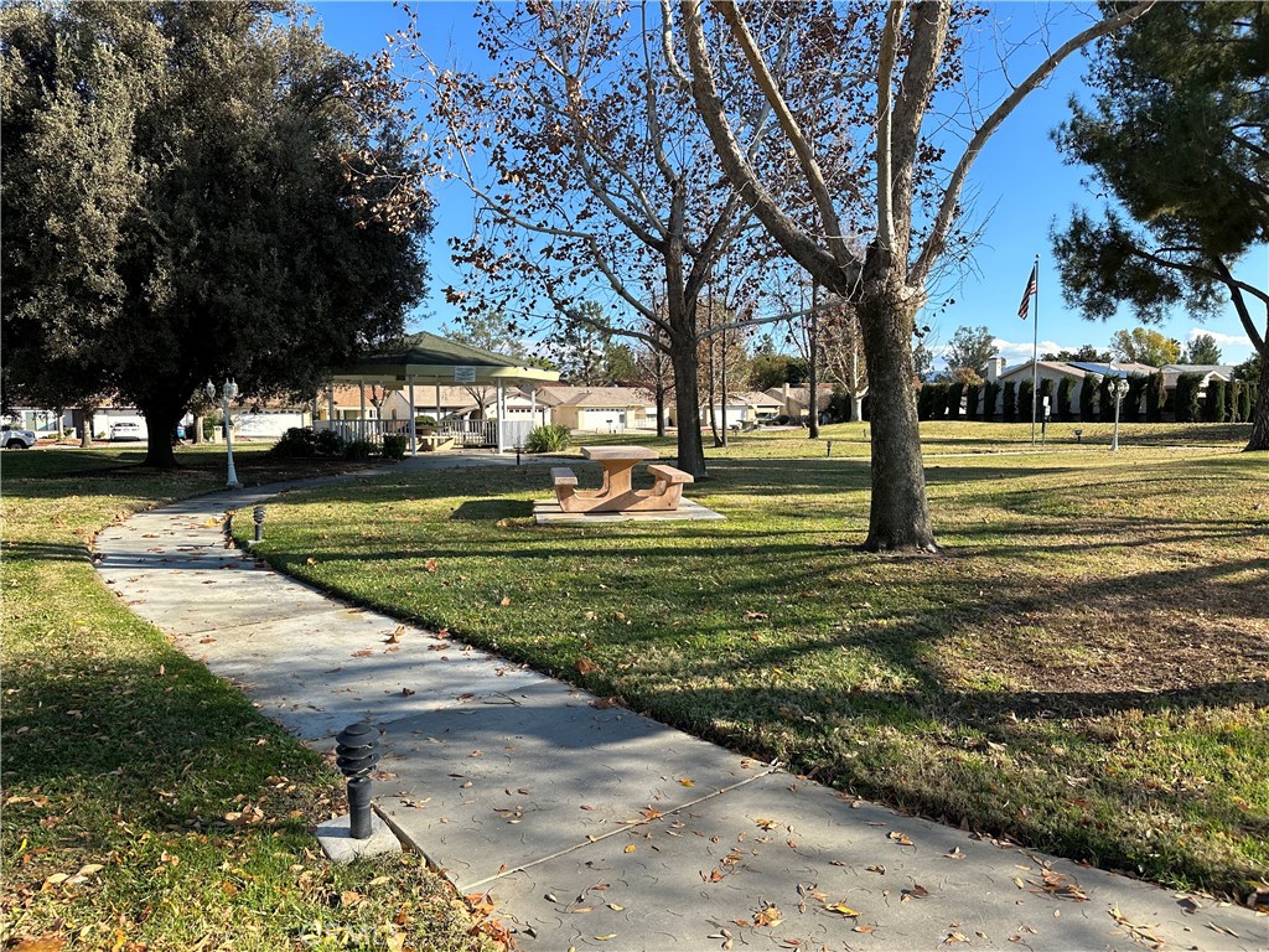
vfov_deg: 56.8
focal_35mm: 24
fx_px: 880
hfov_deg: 71.6
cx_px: 634
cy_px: 476
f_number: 1.78
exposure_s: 1/2155
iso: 80
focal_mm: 6.86
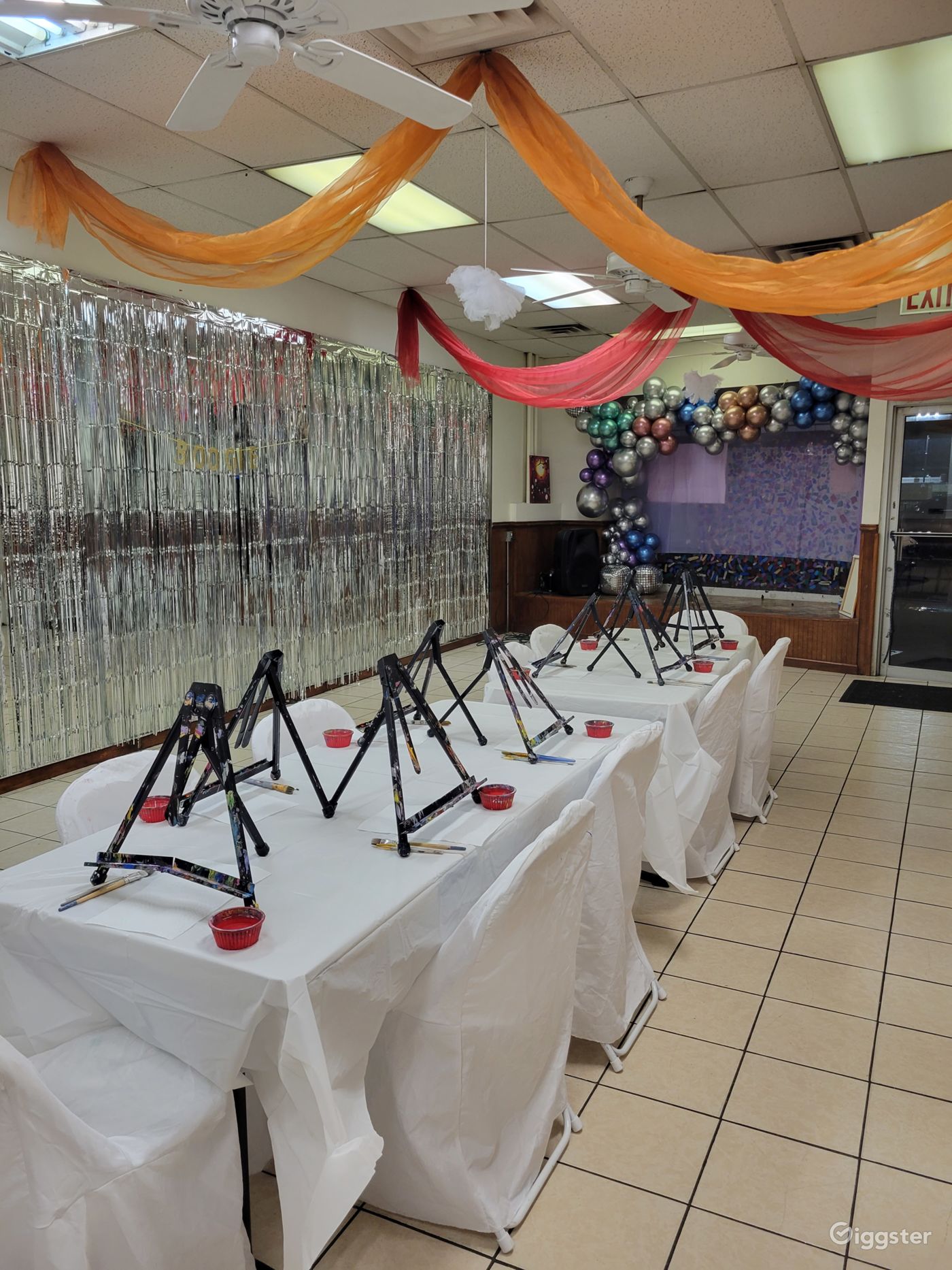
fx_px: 953
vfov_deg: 67.3
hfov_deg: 53.1
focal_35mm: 26
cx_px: 476
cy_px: 635
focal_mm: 5.4
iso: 160
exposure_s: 1/120
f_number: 1.8
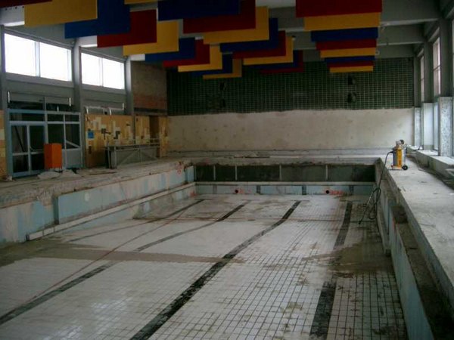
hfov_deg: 50.1
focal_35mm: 37
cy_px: 170
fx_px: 485
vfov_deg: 38.7
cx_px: 227
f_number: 2.6
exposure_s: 1/160
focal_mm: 7.6
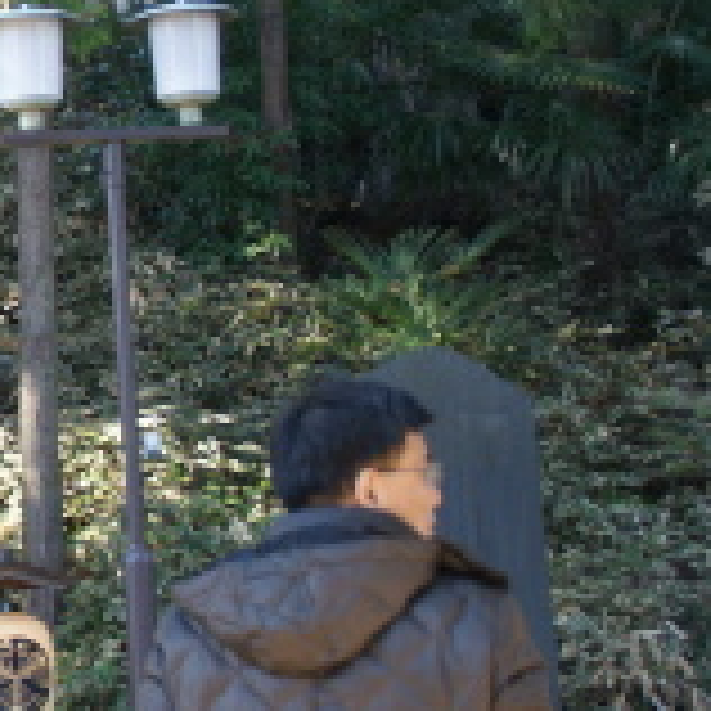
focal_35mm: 121
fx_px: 2812
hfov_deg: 13.5
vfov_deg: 14.4
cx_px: -387
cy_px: 376
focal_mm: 30
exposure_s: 1/50
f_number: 4
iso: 125
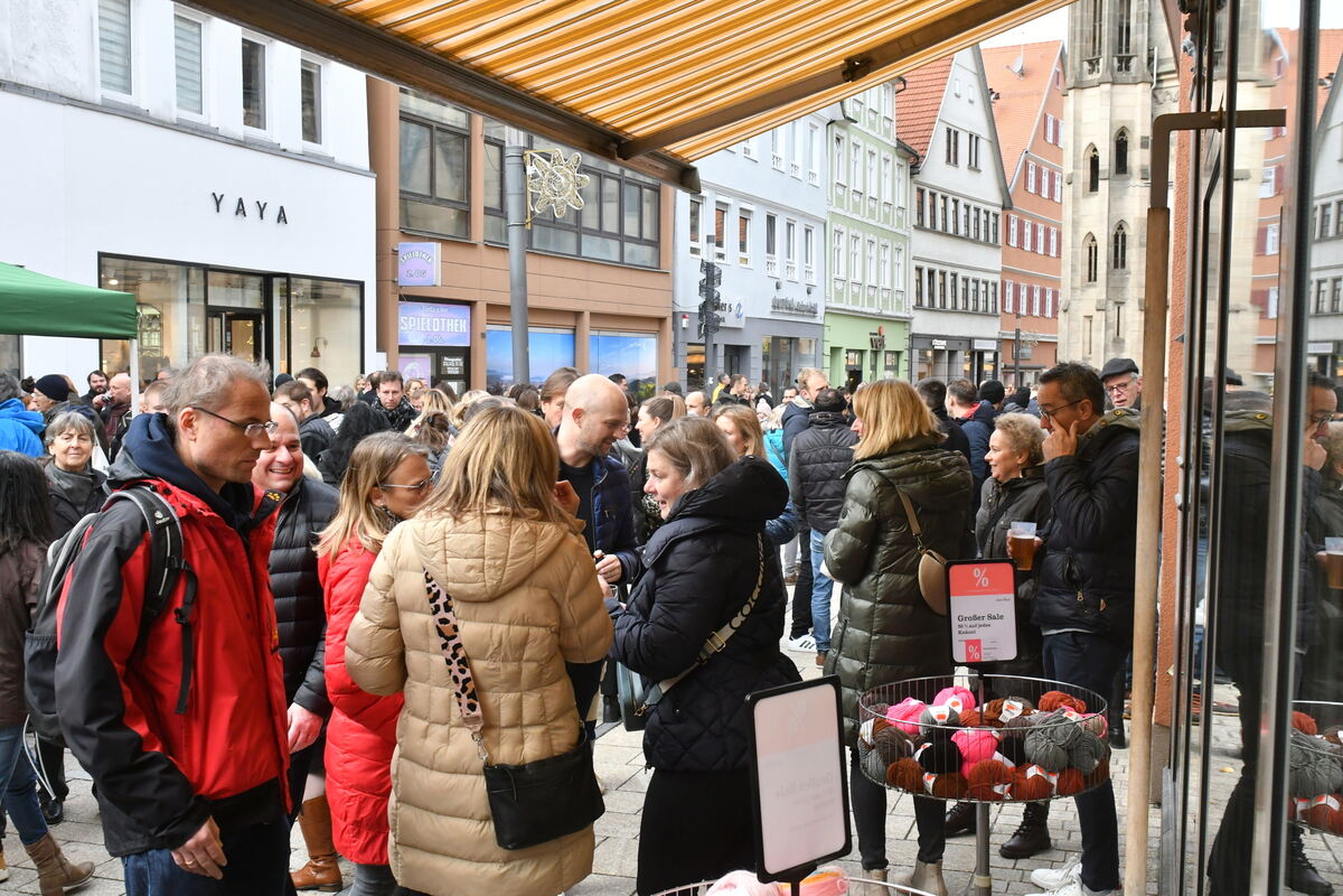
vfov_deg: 36.9
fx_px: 1343
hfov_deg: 53.1
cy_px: 448
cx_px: 672
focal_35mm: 36
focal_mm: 24
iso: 1250
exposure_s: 1/200
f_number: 7.1
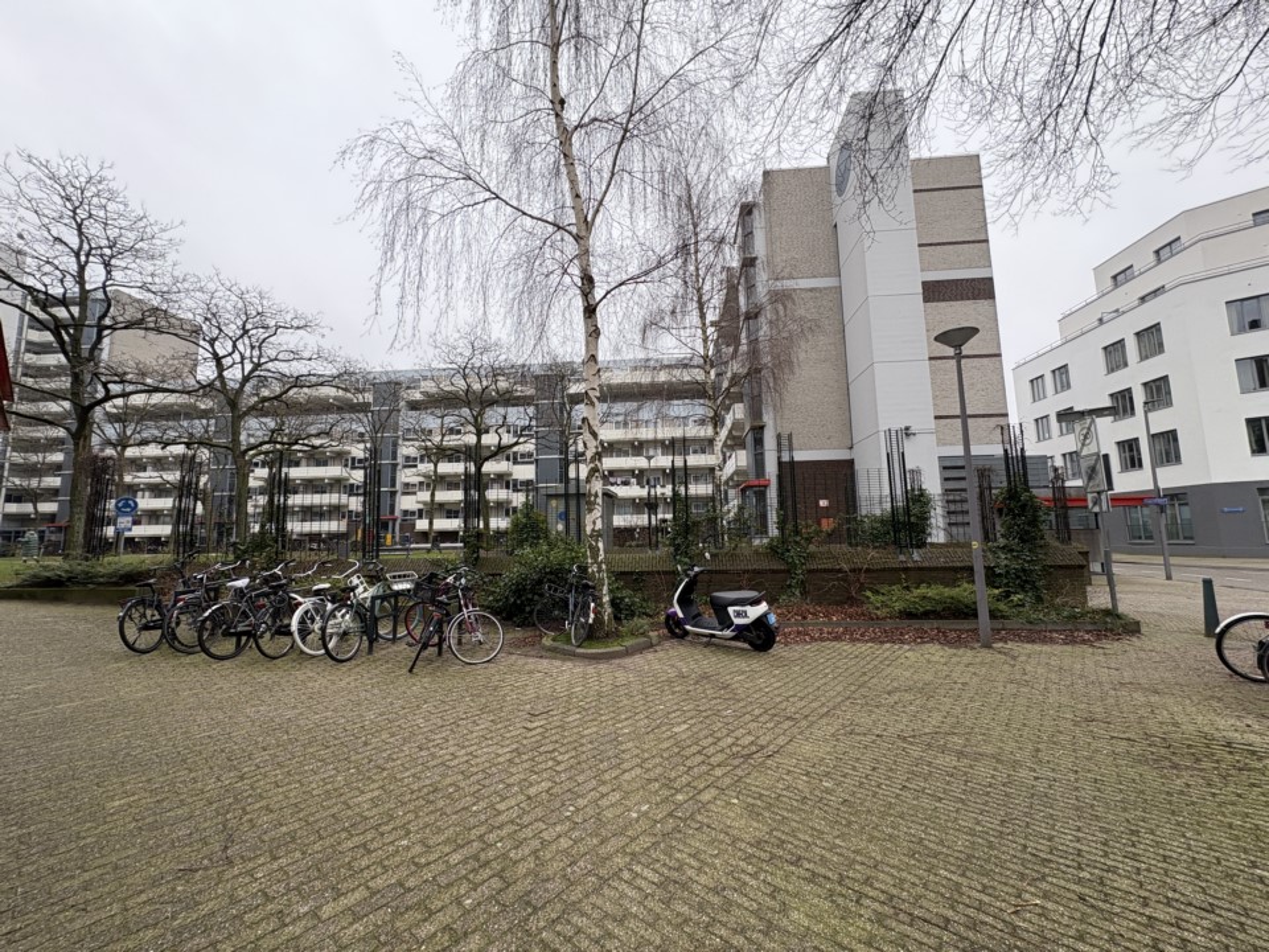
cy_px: 476
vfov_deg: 85.7
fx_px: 513
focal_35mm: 14
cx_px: 634
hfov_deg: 102.1
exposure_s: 1/226
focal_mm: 2.22
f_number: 2.2
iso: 64
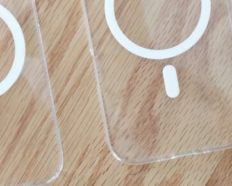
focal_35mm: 139
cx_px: 67
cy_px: 38
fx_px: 957
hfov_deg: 13.8
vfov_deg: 11.1
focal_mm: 35
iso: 3200
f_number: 6.3
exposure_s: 1/60
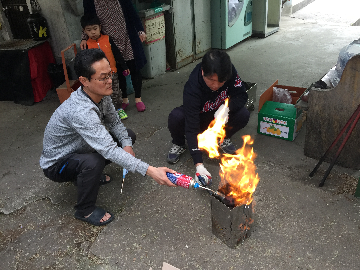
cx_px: 180
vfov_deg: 48.2
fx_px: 302
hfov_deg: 61.7
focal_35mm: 29
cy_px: 135
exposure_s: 1/40
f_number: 2.2
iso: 32
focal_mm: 4.15
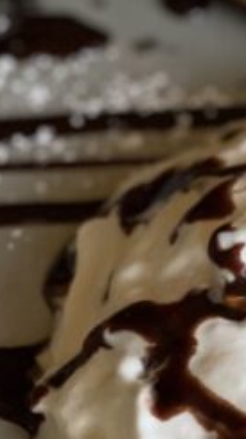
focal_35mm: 186
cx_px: 449
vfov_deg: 11.5
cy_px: 47
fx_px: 2160
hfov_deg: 6.4
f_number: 2
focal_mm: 6
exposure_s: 1/122
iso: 64
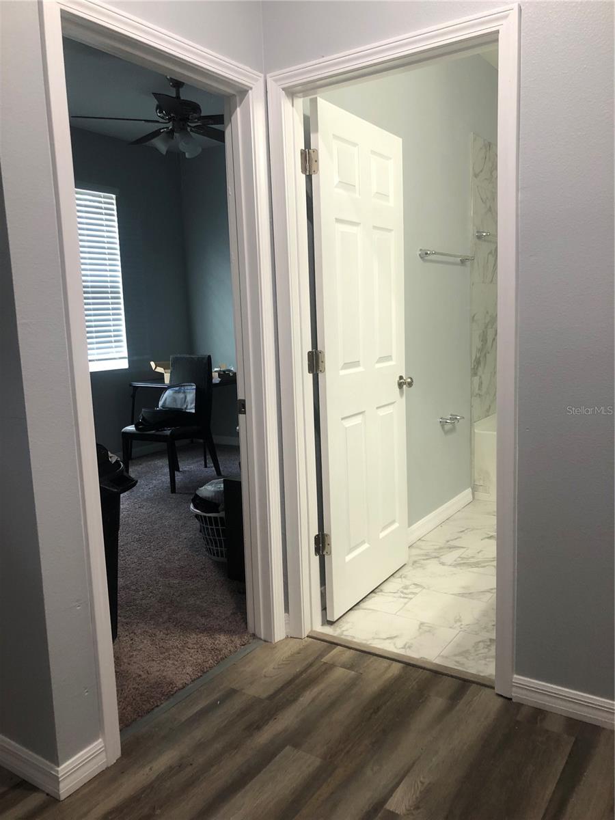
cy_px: 410
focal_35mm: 28
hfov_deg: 49.7
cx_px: 308
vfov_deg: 63.4
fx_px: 663
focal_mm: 3.99
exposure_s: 1/20
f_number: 1.8
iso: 40
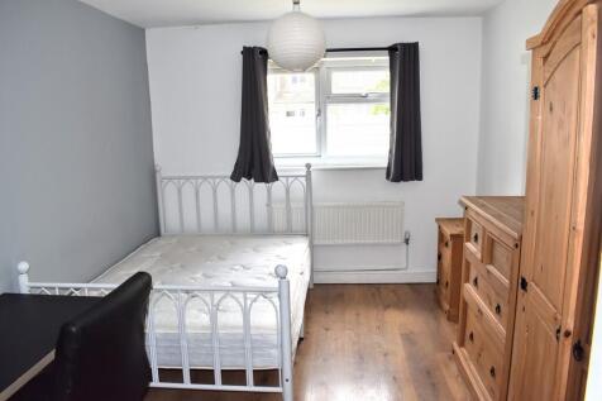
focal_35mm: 27
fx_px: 451
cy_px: 200
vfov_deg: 47.9
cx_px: 301
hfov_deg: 67.4
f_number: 5.6
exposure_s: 1/125
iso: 640
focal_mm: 18
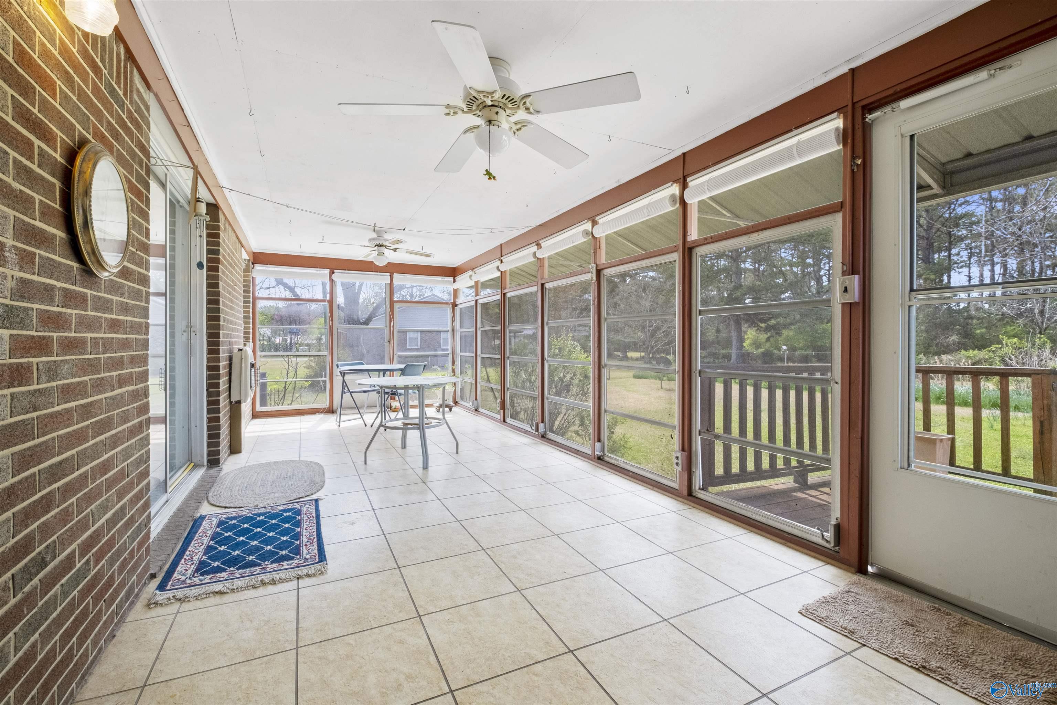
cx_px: 528
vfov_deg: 77.3
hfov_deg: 100.4
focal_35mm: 15
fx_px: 440
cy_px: 352
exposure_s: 1/8
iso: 1250
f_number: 8
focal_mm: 10
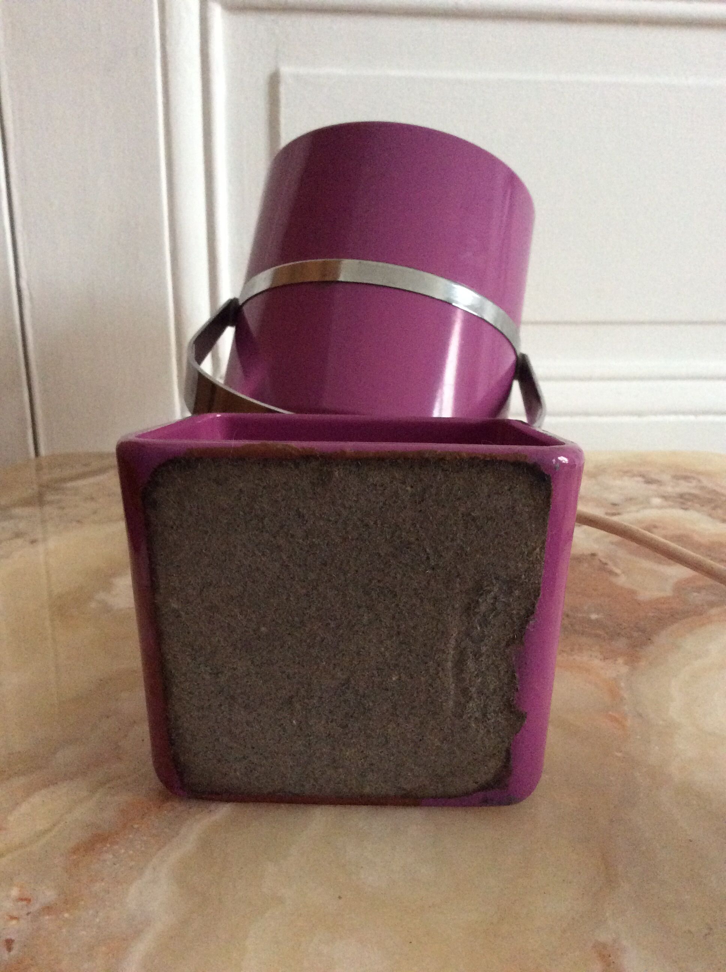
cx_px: 363
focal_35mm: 32
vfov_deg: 56.9
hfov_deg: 44.1
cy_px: 486
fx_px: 897
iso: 320
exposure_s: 1/25
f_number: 2.4
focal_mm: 3.3
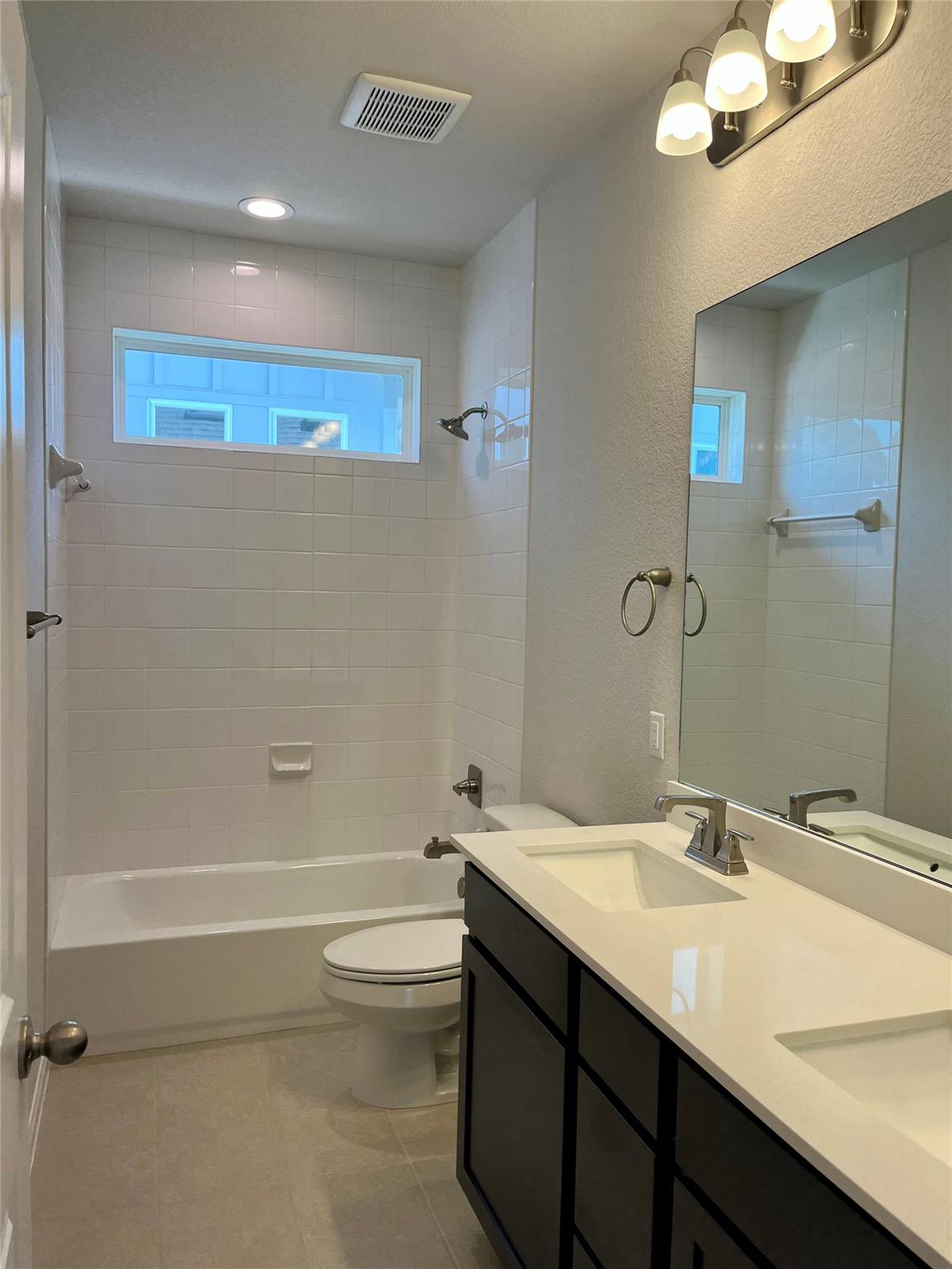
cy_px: 634
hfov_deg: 53.1
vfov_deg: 67.3
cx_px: 476
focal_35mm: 26
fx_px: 953
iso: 32
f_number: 1.6
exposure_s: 1/123
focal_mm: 5.1
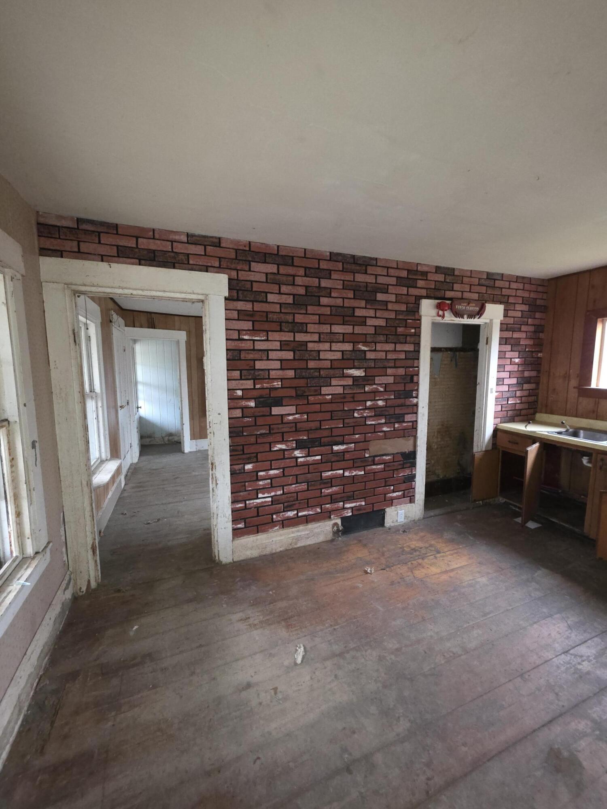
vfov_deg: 106.2
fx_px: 304
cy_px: 404
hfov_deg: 89.9
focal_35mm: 13
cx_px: 304
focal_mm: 2.2
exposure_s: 1/30
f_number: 1.9
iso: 320
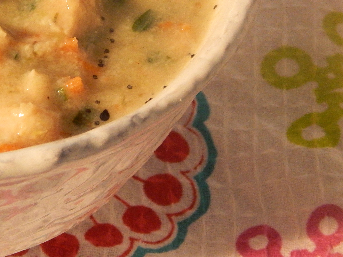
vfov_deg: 7.5
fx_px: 1962
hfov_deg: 9.9
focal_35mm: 198
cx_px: 29
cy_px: 49
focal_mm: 18.7
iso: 400
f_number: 4.5
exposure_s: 1/15
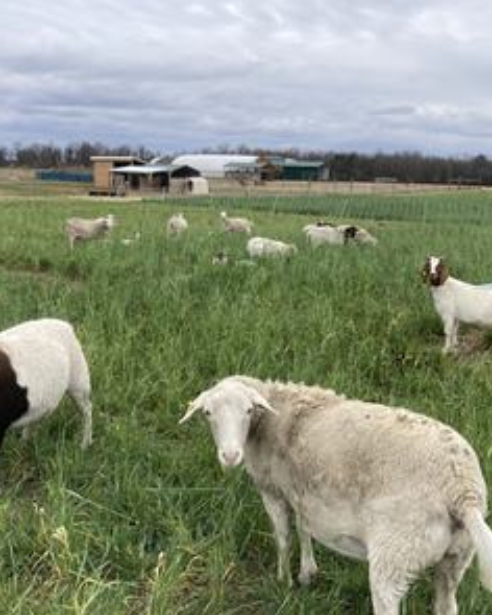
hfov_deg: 40.1
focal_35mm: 37
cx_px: 242
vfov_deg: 49.1
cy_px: 311
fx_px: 673
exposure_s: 1/857
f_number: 1.8
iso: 20
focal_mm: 3.99
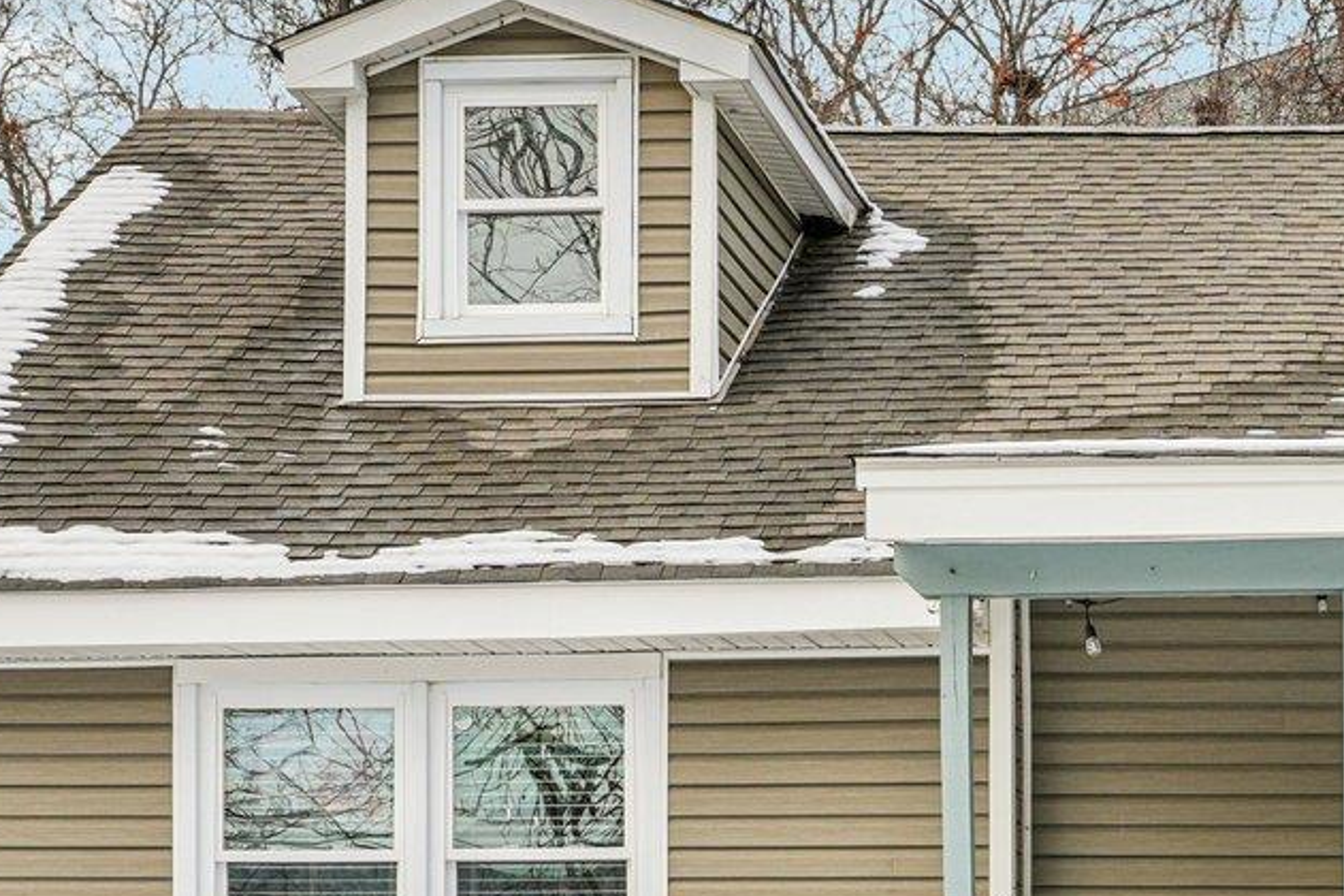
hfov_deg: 18.9
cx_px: 1436
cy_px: 1017
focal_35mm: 104
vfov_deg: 12.9
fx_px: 3882
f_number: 8
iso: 100
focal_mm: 32
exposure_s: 1/80
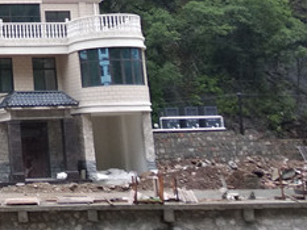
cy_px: -39
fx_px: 692
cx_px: -94
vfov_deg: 18.1
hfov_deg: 22.4
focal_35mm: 78
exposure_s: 1/50
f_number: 2.2
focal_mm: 3.81
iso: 250
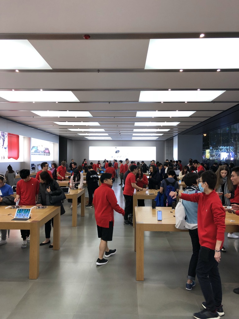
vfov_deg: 63.4
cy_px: 160
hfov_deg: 49.7
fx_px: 258
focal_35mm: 28
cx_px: 120
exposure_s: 1/50
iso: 25
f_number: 1.8
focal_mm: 4
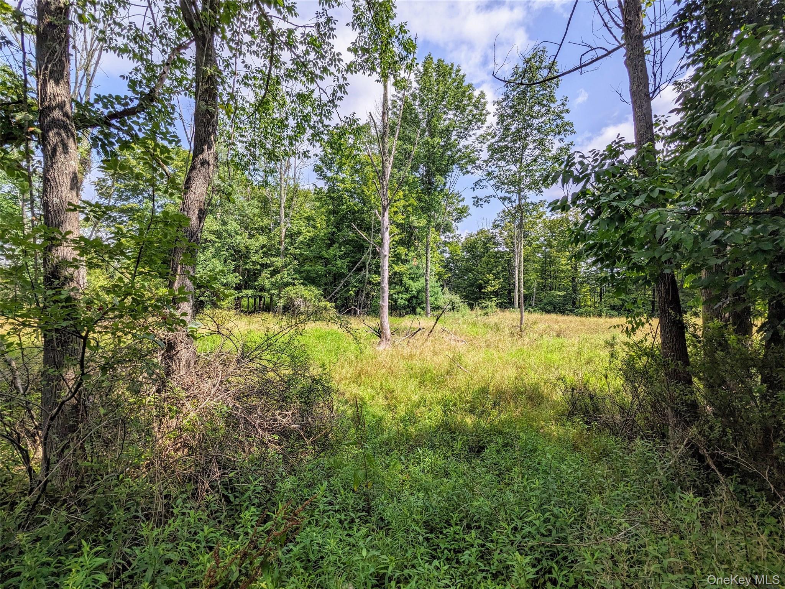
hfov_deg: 94.5
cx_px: 392
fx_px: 363
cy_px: 294
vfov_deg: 78.1
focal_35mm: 16
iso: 37
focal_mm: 2.22
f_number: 2.2
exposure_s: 1/1546
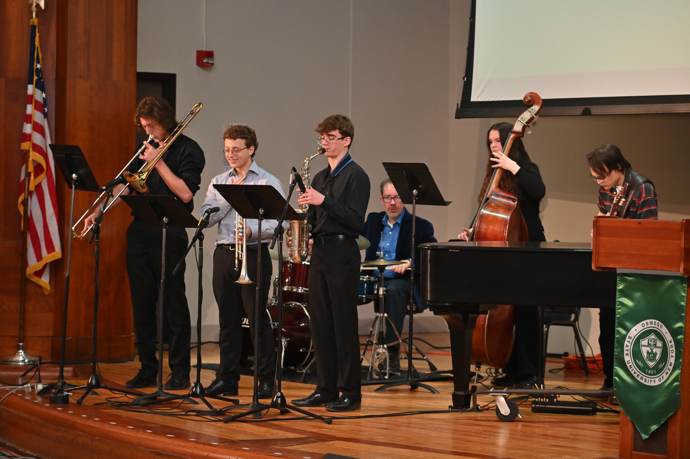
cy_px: 230
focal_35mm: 112
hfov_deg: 18.3
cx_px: 345
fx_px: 2145
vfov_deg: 12.2
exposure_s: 1/200
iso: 2500
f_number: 4.5
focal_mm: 112
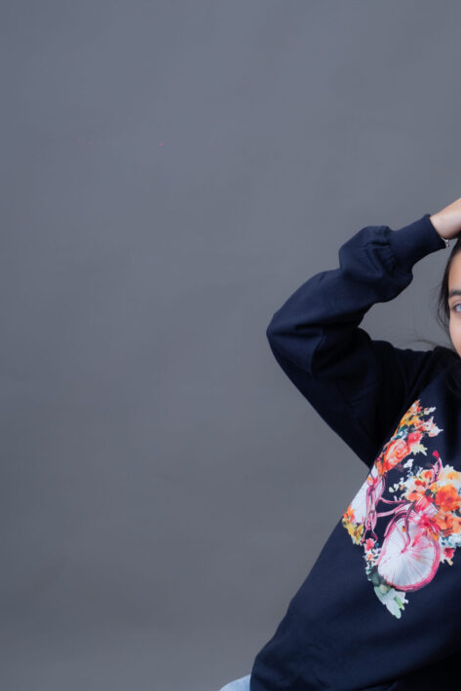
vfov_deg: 21.8
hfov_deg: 14.6
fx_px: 1790
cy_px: 419
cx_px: 375
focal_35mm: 93
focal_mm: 55.1
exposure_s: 1/200
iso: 200
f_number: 2.8
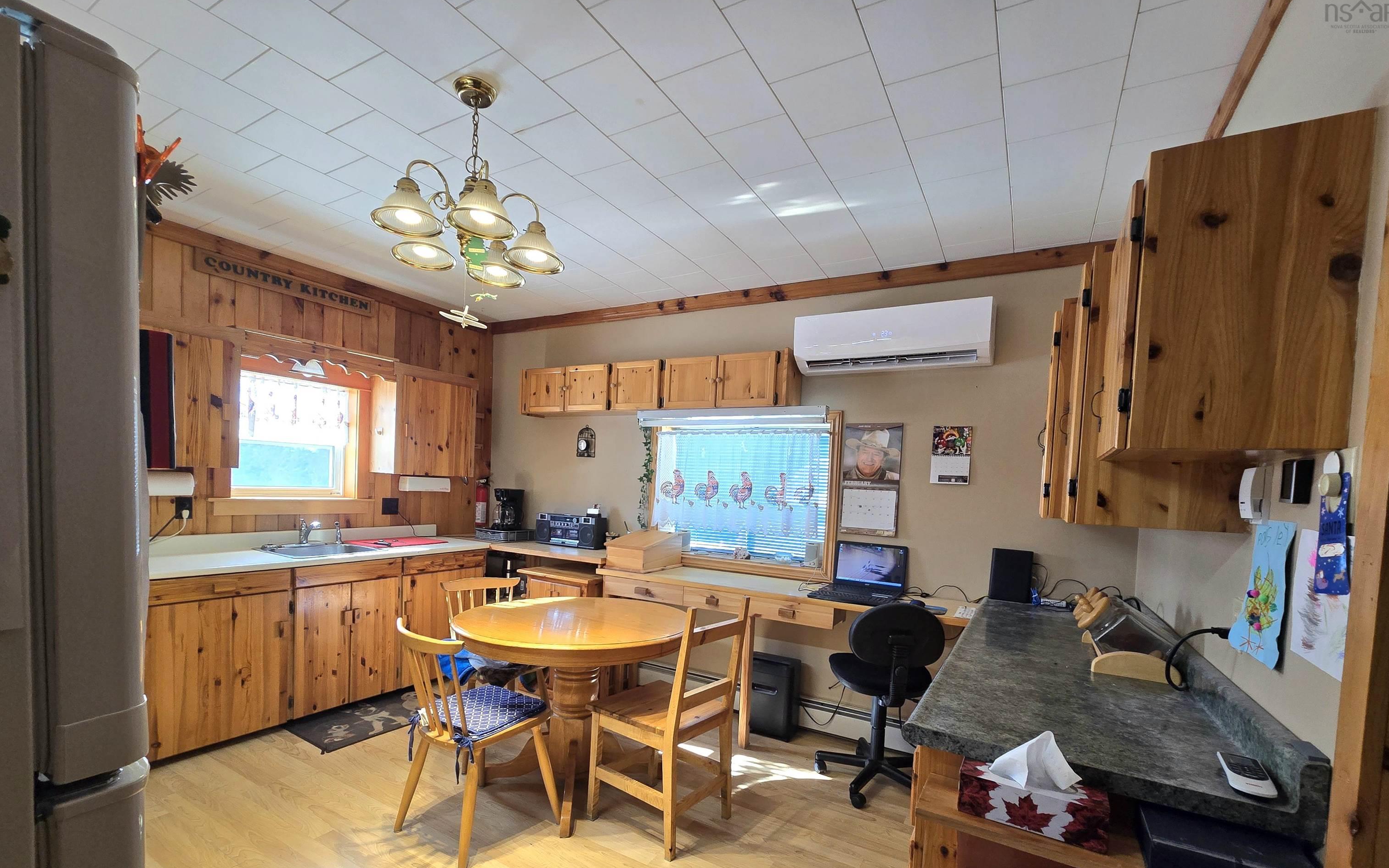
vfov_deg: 77.8
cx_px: 698
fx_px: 530
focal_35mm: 14
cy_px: 517
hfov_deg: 105.3
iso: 80
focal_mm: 2.2
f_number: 2.2
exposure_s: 1/60.2
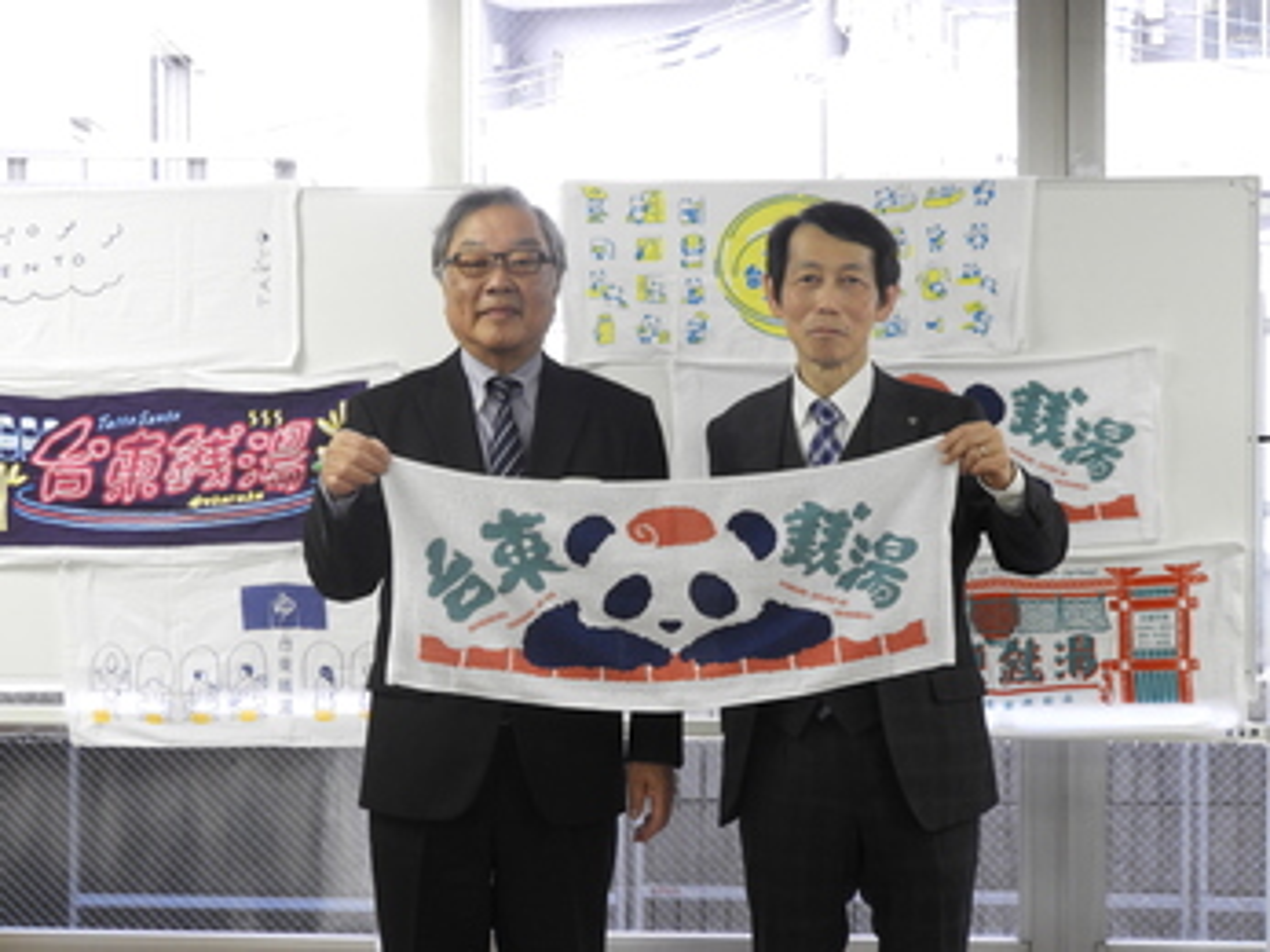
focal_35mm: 70
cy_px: 476
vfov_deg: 21.0
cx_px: 635
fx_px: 2567
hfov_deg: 27.8
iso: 360
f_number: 4.5
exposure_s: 1/30
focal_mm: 12.5
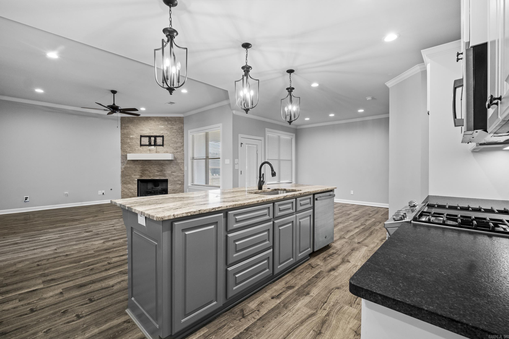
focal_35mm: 15
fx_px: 212
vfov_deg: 77.3
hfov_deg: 100.4
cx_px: 254
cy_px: 170
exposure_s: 1/2
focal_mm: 10
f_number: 8
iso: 800
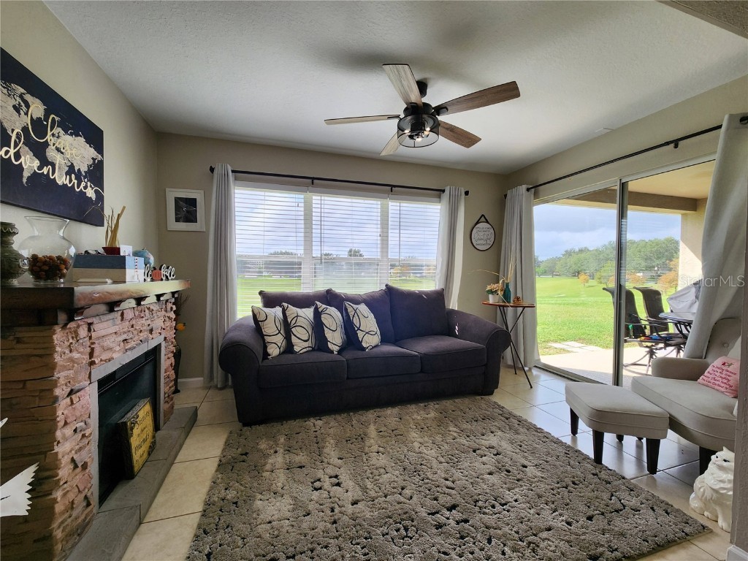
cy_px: 280
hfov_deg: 106.2
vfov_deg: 89.9
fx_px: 281
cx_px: 374
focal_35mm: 13
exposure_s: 1/229
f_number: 2.2
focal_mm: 2.2
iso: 50
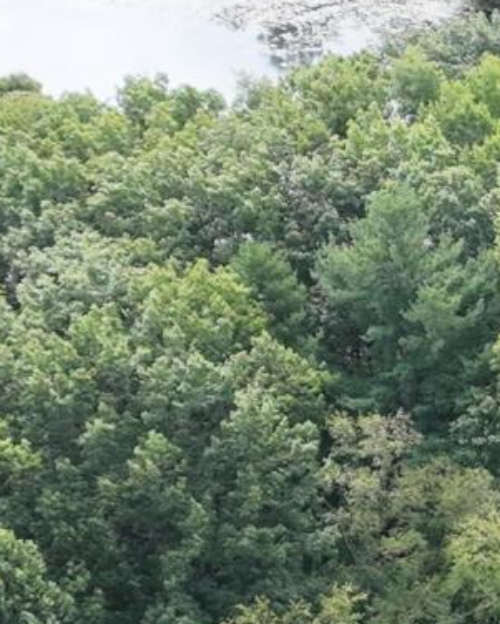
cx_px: 1093
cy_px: 386
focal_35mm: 187
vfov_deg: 10.3
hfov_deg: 7.8
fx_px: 3458
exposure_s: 1/2000
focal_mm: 12.29
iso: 100
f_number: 2.8
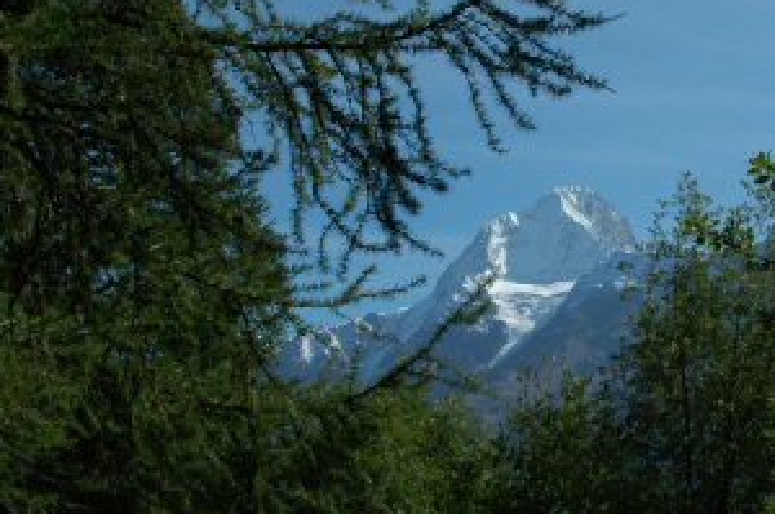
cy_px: 289
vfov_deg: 19.4
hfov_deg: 28.5
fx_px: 1505
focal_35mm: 70
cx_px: 563
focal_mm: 28
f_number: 8
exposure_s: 1/800
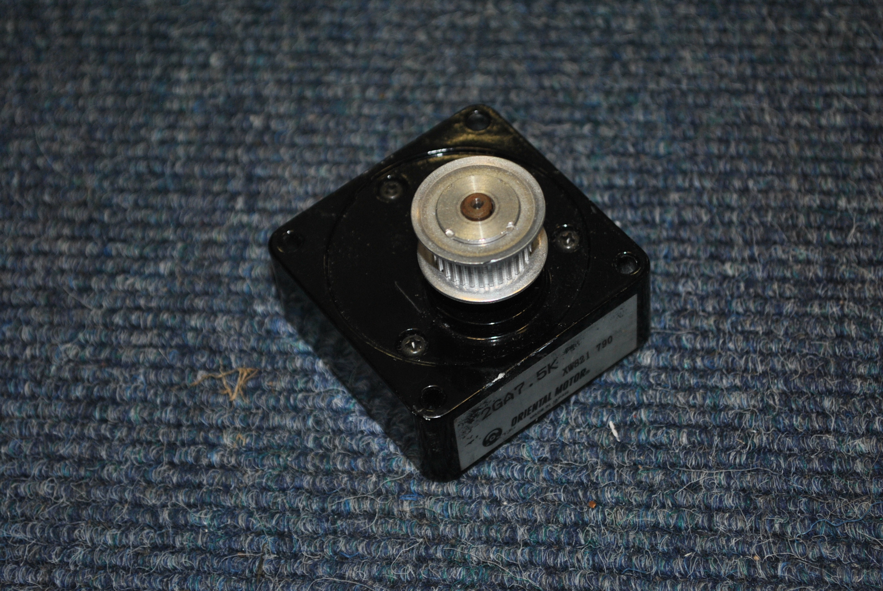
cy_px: 296
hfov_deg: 27.0
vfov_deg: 18.2
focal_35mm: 75
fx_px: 1842
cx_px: 442
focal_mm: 50
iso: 200
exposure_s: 1/60
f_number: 5.6
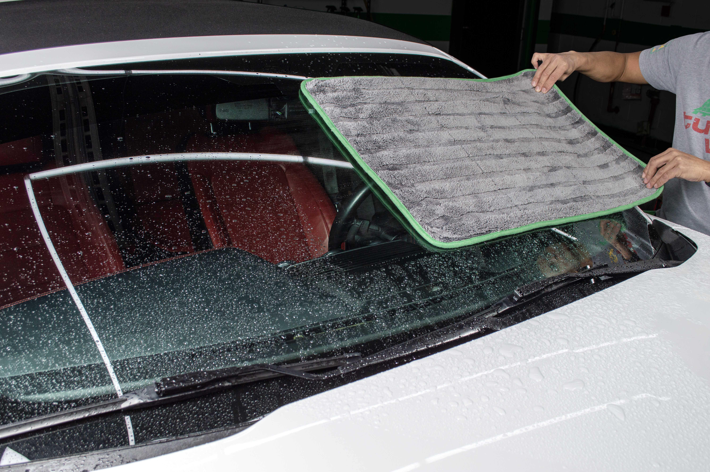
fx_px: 709
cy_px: 236
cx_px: 355
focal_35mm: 36
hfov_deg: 53.2
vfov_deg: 36.8
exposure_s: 1/200
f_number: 5.6
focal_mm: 24
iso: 200
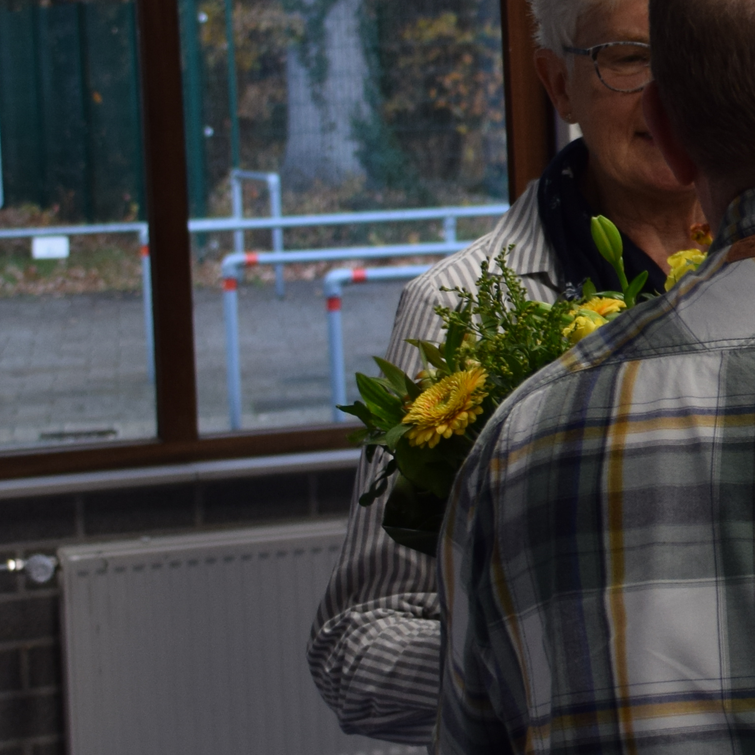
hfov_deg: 11.9
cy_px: 159
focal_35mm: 140
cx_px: 1168
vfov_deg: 12.4
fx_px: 3455
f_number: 4.5
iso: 400
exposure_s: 1/80
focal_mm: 28
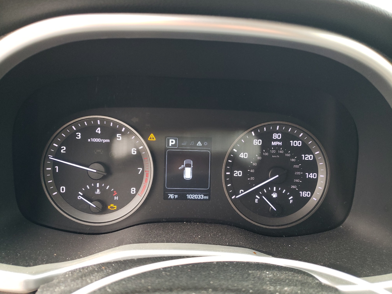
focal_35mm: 26
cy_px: 147
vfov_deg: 53.1
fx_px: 294
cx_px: 196
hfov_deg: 67.3
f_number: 1.5
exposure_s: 1/60.2
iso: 126
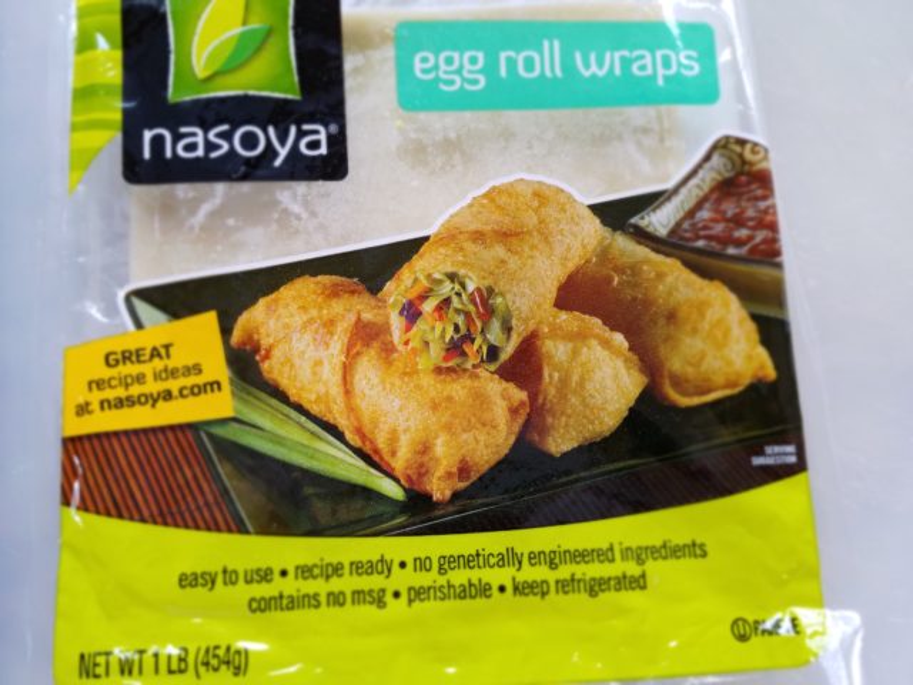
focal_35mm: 26
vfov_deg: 53.1
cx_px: 456
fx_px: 686
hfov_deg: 67.3
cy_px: 342
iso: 80
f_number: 1.7
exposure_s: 1/60
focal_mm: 4.2
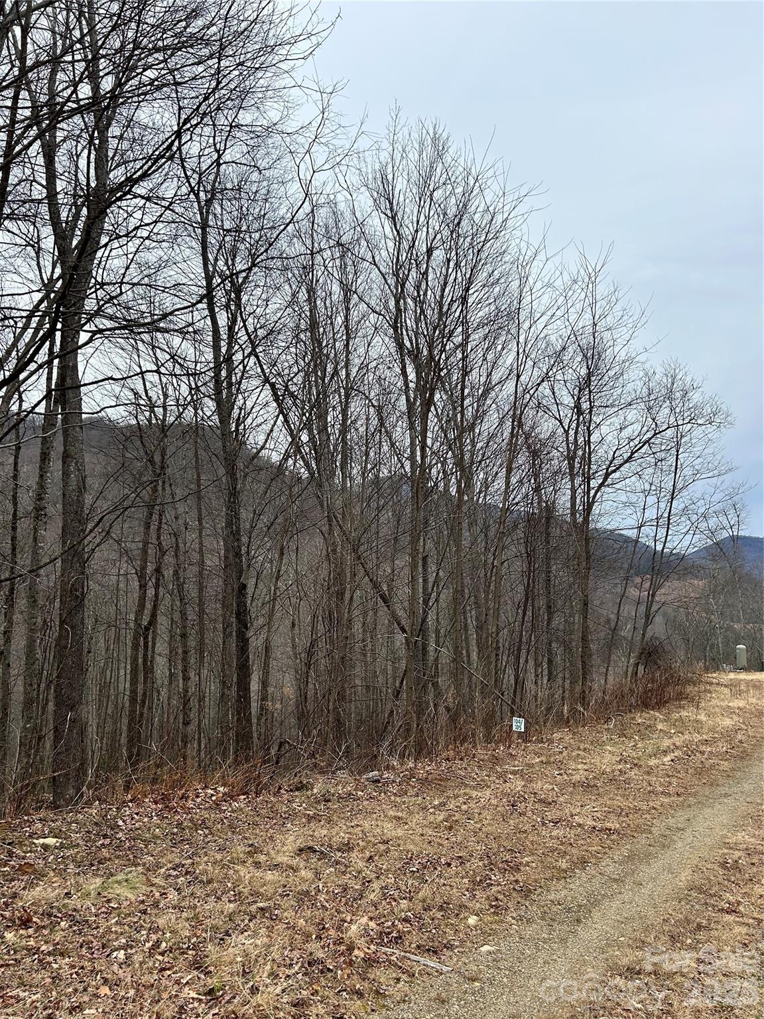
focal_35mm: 26
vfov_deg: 67.3
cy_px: 510
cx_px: 382
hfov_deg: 53.1
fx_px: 765
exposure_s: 1/1645
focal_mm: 5.7
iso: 50
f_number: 1.5
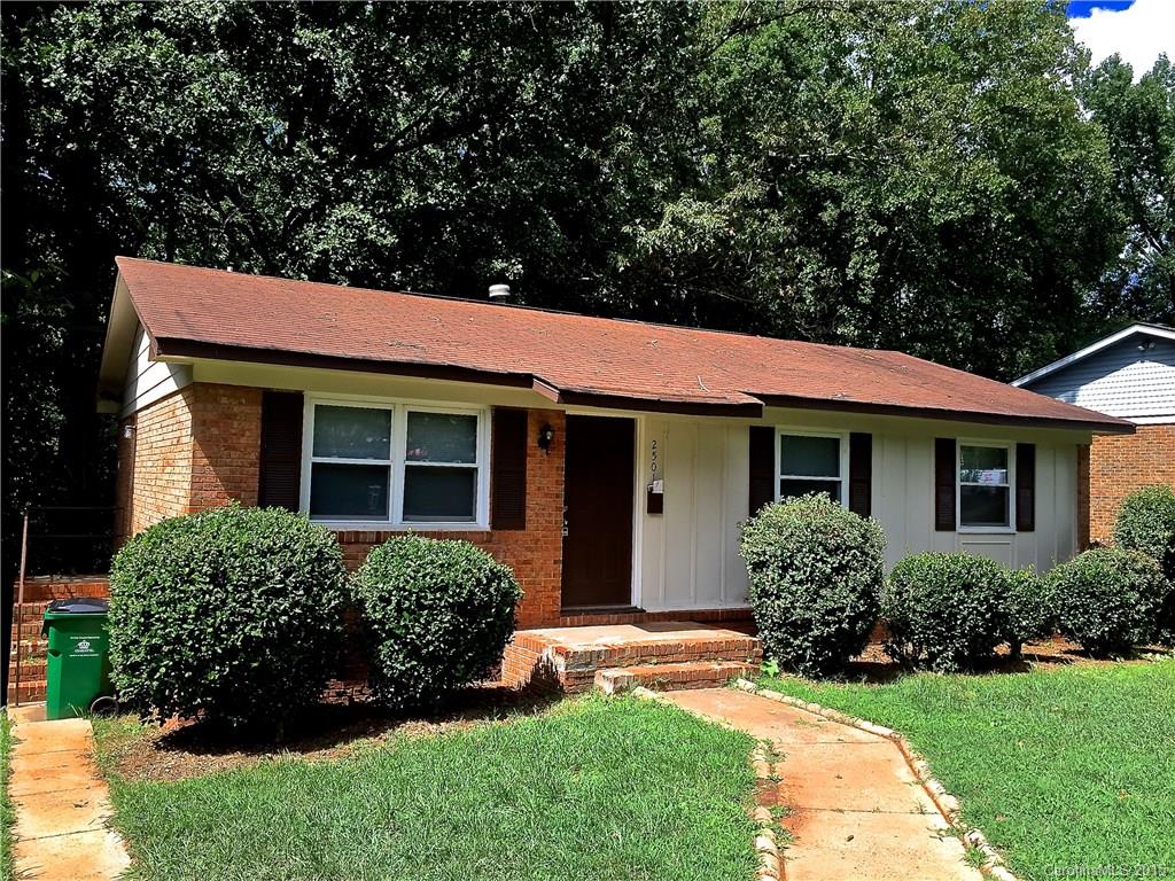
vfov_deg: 48.2
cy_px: 440
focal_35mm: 29
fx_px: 984
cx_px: 588
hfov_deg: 61.7
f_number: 2.2
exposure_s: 1/860
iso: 32
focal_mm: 4.15
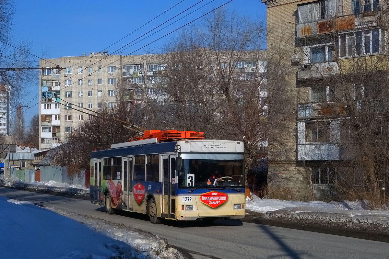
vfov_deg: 30.5
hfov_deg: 44.5
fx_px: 475
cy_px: 130
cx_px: 194
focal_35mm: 44
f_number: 8
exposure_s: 1/500
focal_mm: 16.2
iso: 125
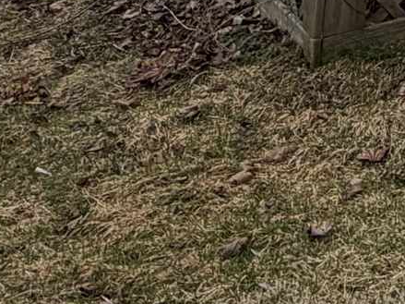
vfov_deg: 12.1
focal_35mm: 98
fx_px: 1146
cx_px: 760
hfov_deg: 16.3
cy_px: -427
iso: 20
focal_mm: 2.22
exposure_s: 1/1312
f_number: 2.2
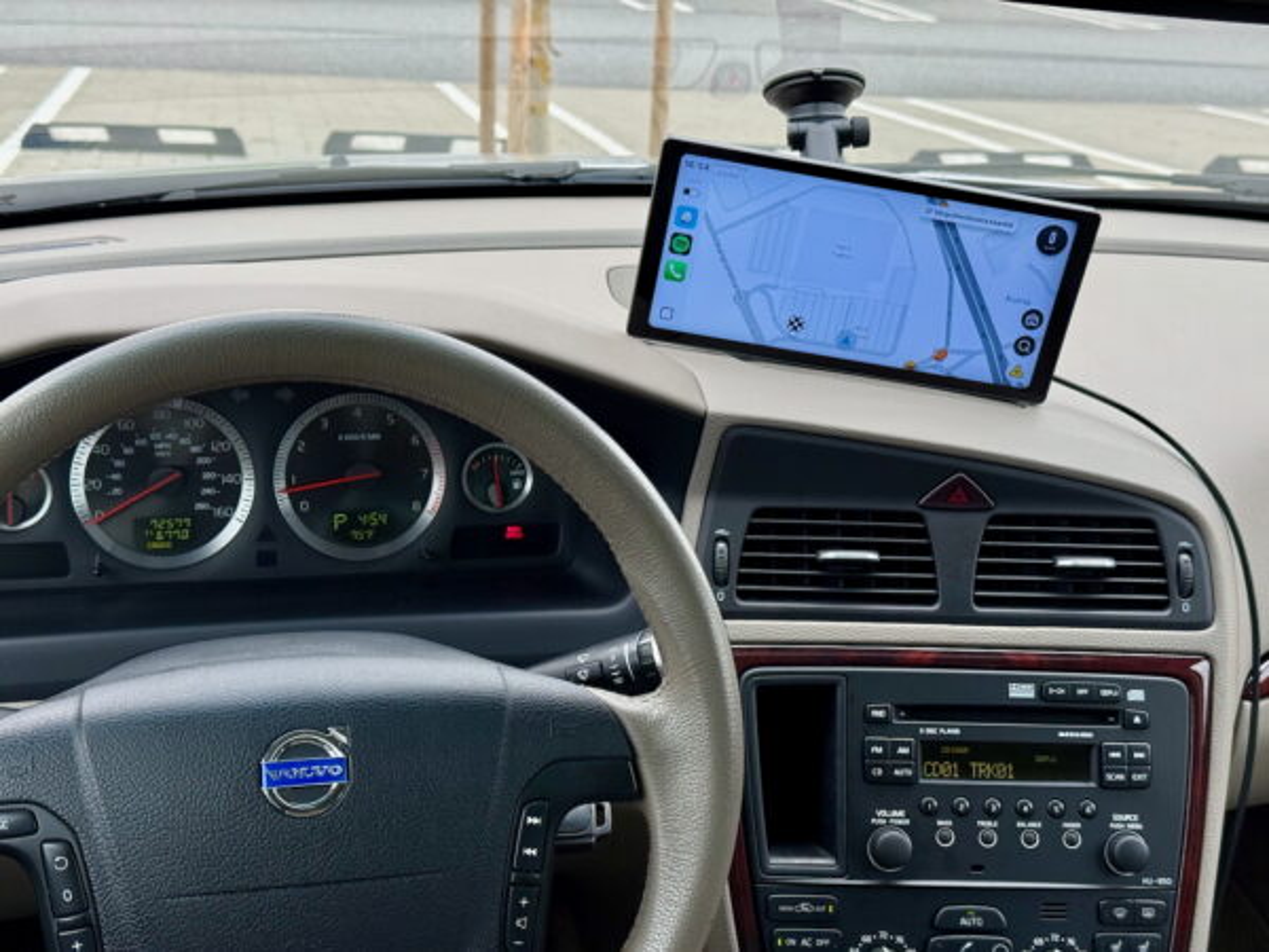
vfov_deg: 30.3
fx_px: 1760
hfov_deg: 39.7
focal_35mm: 48
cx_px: 634
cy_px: 476
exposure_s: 1/368
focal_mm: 6.76
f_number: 1.78
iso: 80
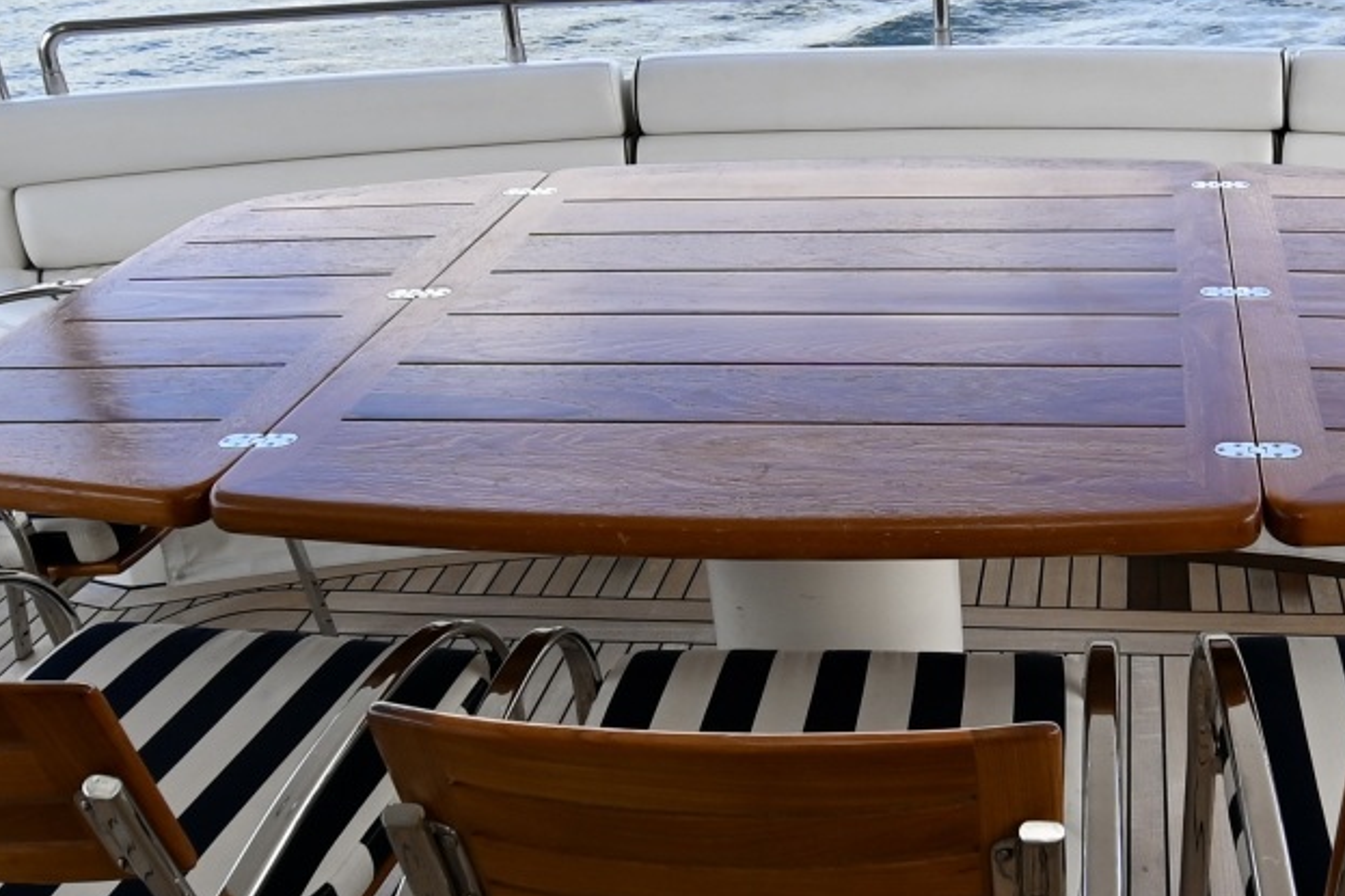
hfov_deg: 48.2
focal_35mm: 39
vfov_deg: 34.2
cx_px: 963
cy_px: 412
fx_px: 1457
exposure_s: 1/250
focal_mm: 10
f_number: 5.6
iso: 140
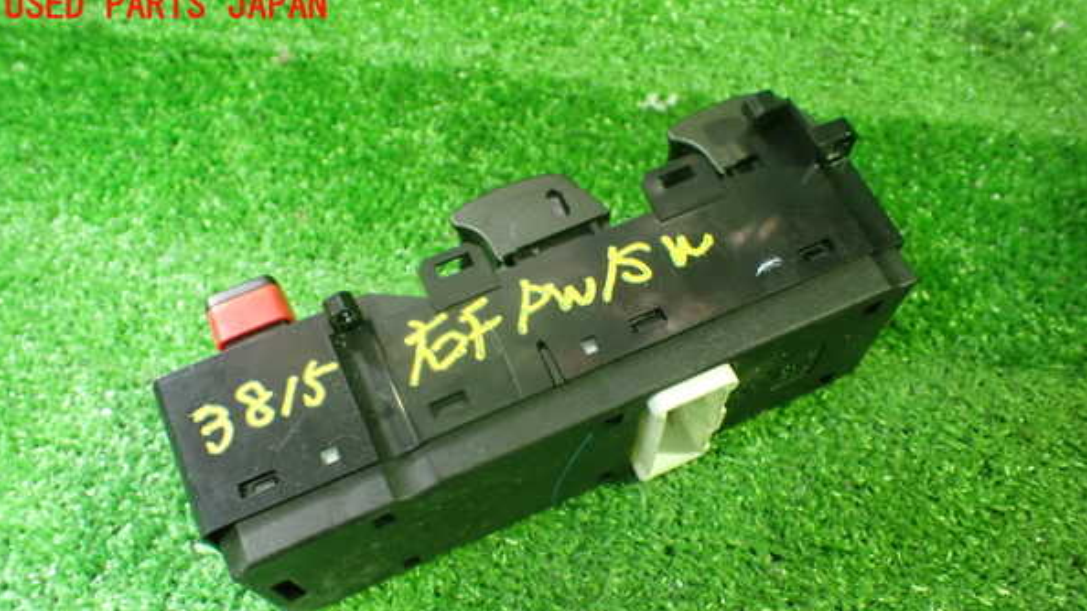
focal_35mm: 33
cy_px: 395
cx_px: 544
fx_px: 951
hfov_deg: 59.5
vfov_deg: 35.4
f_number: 2.3
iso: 800
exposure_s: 1/40
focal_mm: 5.4
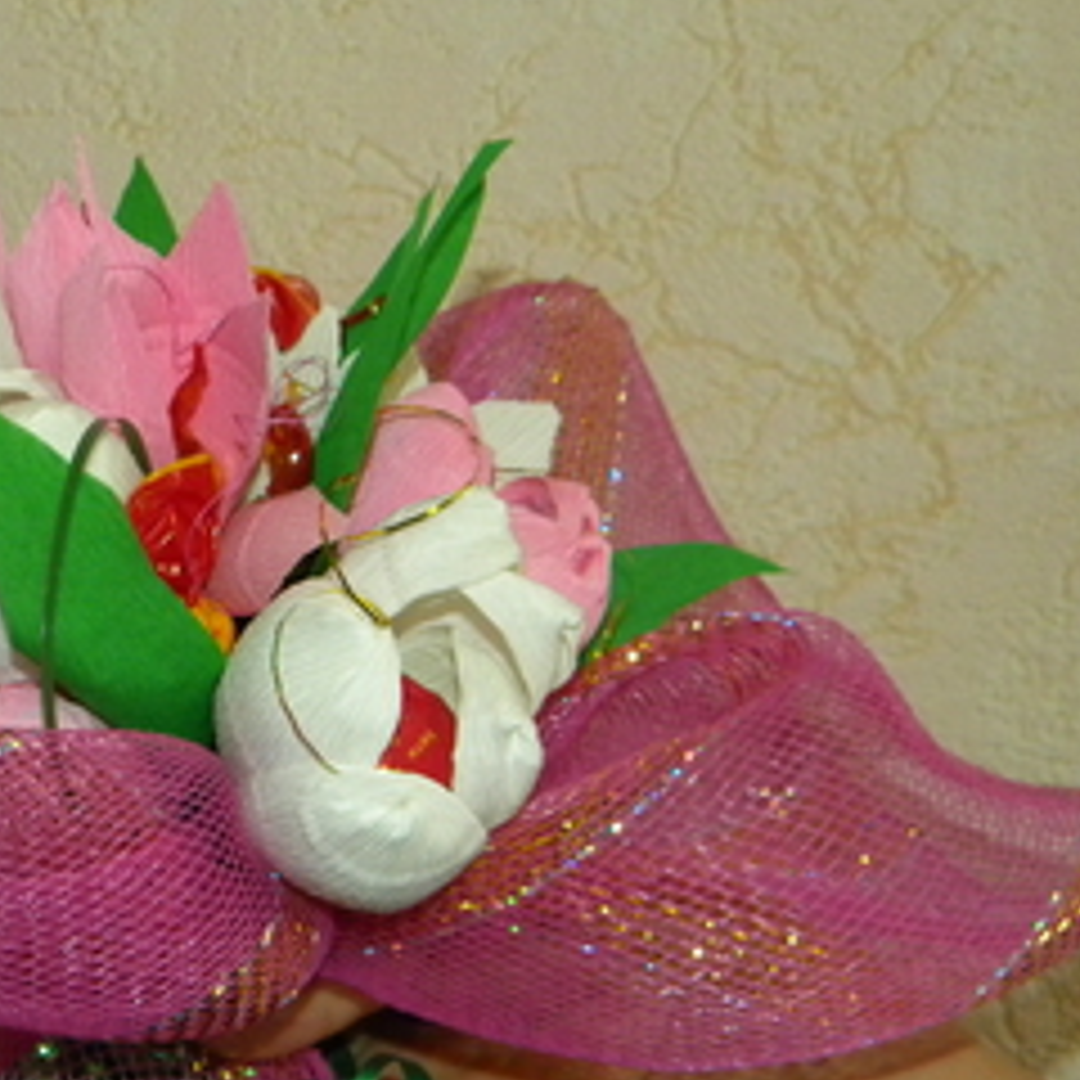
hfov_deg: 22.0
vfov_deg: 22.1
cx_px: 270
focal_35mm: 78
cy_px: 670
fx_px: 2753
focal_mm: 8.6
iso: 400
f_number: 3.9
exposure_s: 1/30
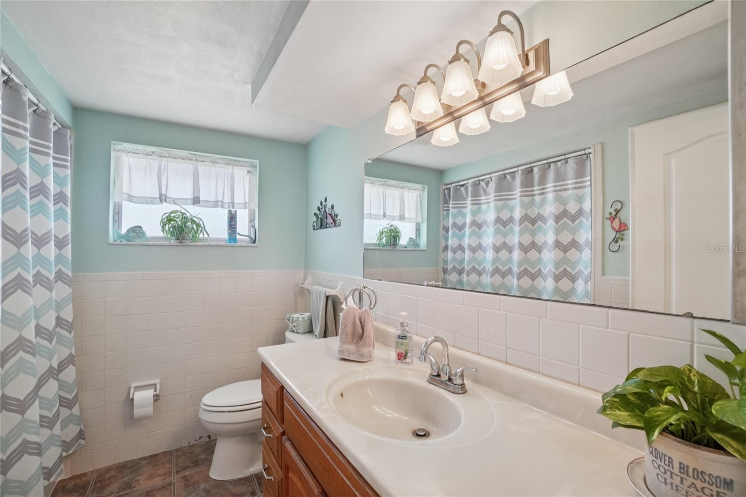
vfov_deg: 77.3
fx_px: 311
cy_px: 248
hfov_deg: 100.4
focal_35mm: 15
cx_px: 373
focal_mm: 10
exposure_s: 1/30
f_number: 8
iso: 320
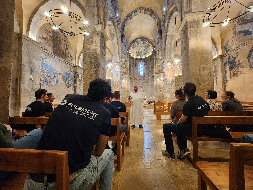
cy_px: 95
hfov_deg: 106.2
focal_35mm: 13
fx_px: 95
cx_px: 126
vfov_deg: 89.9
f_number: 2.2
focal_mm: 2.2
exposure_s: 1/25
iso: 640
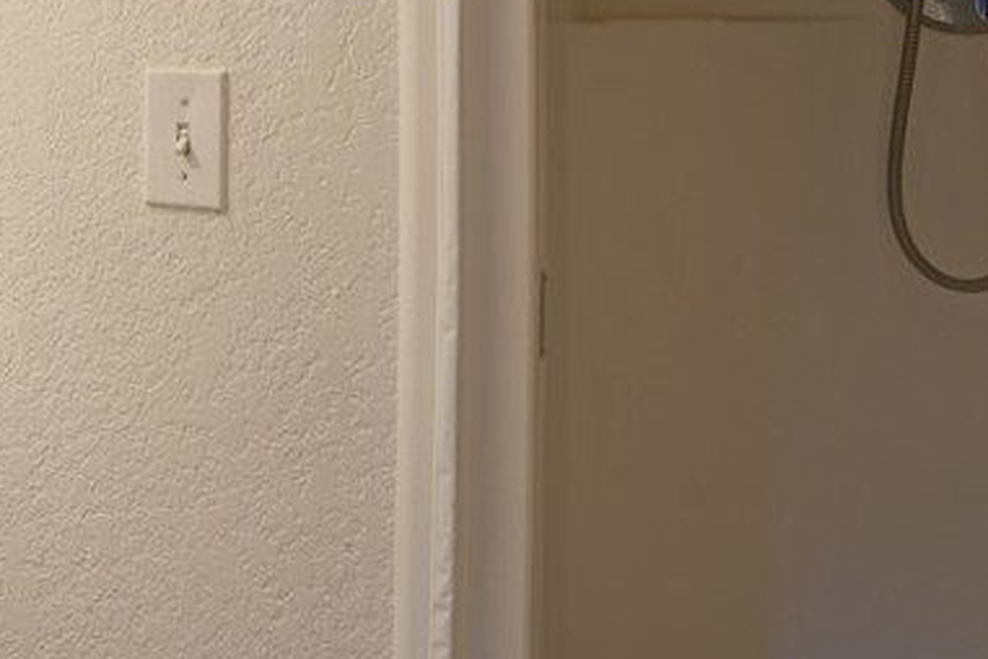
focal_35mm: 43
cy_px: 19
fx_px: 1180
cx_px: -78
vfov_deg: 29.4
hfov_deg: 38.3
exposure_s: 1/3
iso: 100
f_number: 8
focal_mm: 16
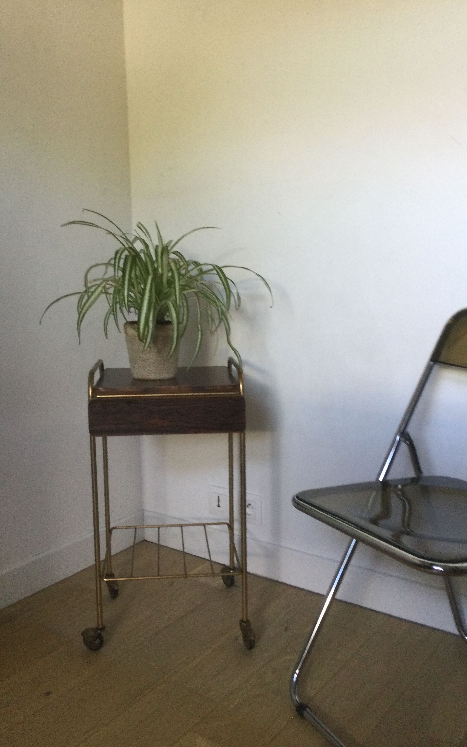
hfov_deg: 38.3
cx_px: 205
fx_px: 672
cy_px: 374
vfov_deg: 58.1
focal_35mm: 33
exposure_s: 1/33
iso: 100
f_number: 2.4
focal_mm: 3.3
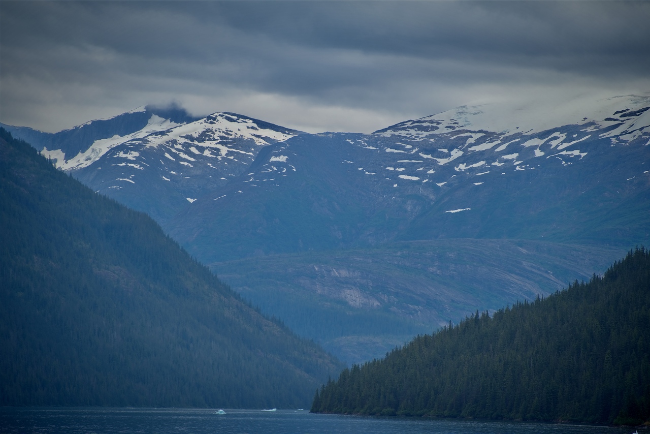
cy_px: 217
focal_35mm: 280
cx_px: 325
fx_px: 5056
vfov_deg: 4.9
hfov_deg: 7.4
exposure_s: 1/640
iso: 140
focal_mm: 280
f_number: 5.6
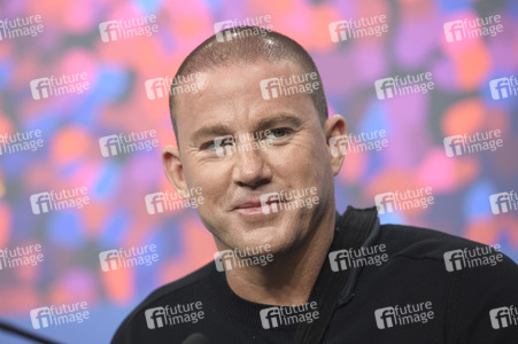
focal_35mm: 160
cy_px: 172
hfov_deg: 12.8
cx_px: 259
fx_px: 2300
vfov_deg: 8.6
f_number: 4
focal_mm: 160
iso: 1000
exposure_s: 1/250
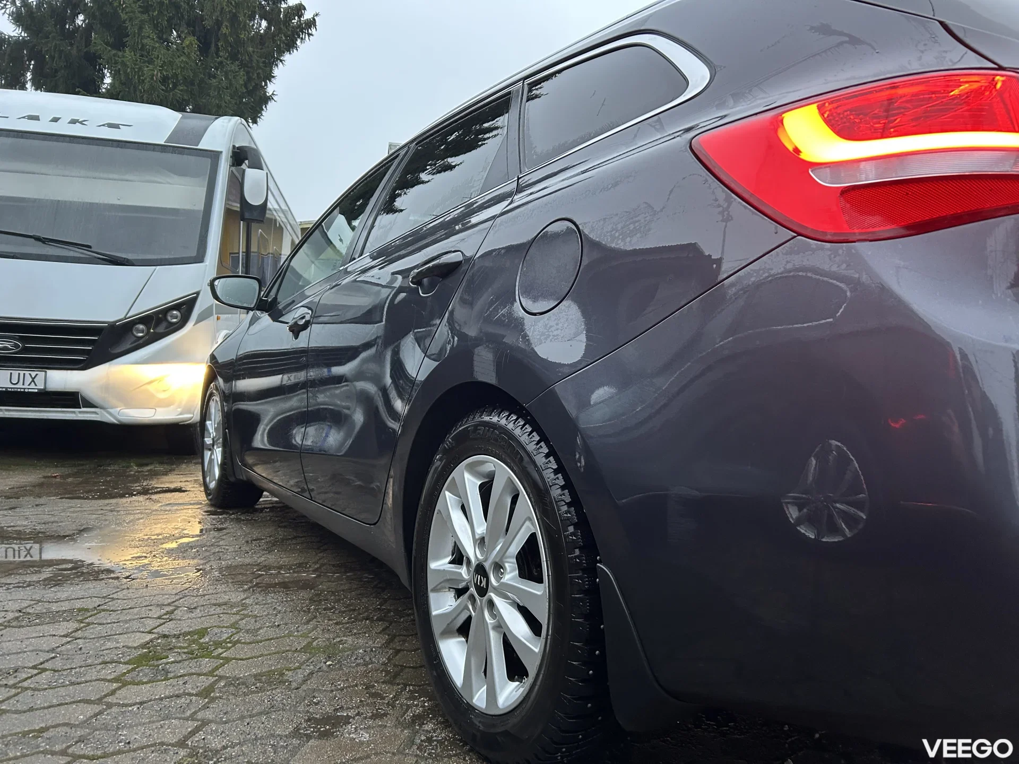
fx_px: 765
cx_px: 510
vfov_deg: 53.1
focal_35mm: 26
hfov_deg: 67.3
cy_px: 382
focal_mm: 5.7
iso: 200
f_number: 1.5
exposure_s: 1/55
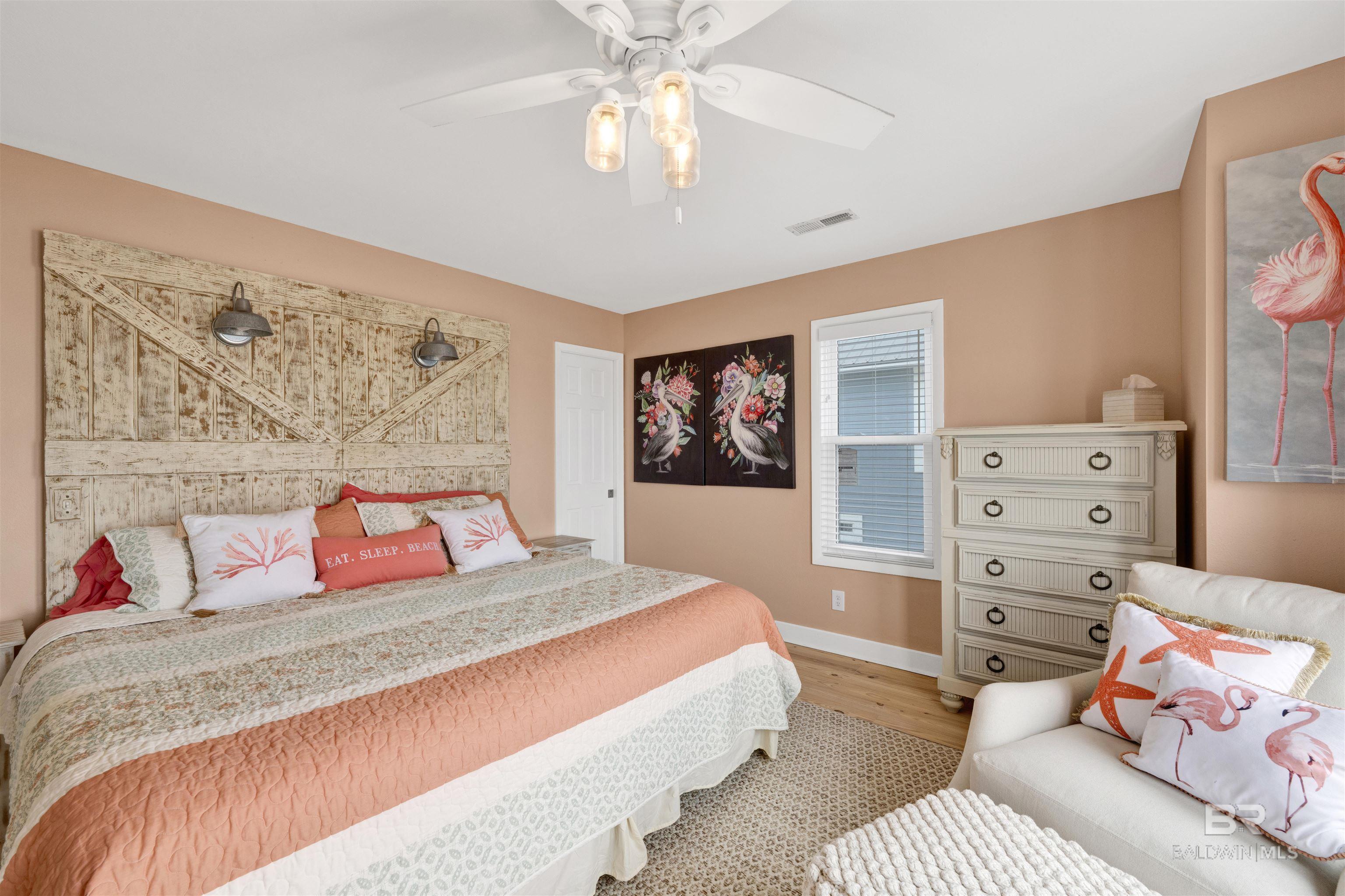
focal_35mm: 14
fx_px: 523
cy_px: 448
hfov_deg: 104.3
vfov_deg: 81.2
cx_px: 672
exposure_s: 1/40
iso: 400
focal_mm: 14
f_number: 11
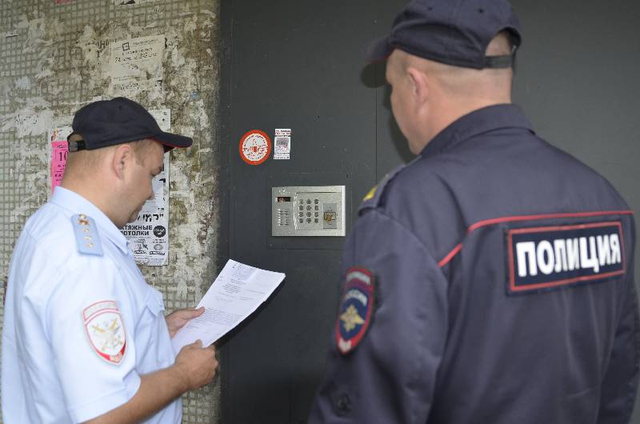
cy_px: 212
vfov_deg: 36.7
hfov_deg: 53.2
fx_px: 639
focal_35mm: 36
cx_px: 320
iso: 200
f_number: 2.8
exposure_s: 1/125
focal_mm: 24
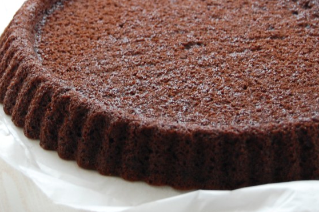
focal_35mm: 121
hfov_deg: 16.9
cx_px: 100
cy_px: 70
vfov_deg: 11.3
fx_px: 1070
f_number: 5.3
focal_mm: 45
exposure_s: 1/5
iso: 800
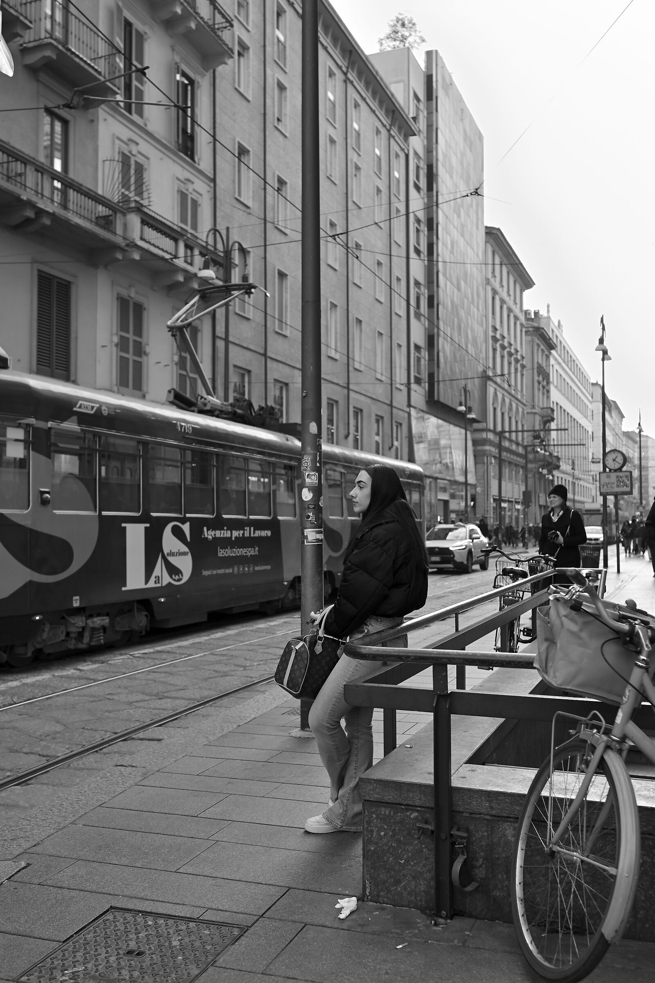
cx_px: 328
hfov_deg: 37.9
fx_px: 955
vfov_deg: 54.4
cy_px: 492
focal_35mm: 35
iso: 400
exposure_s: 1/1000
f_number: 4
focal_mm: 35
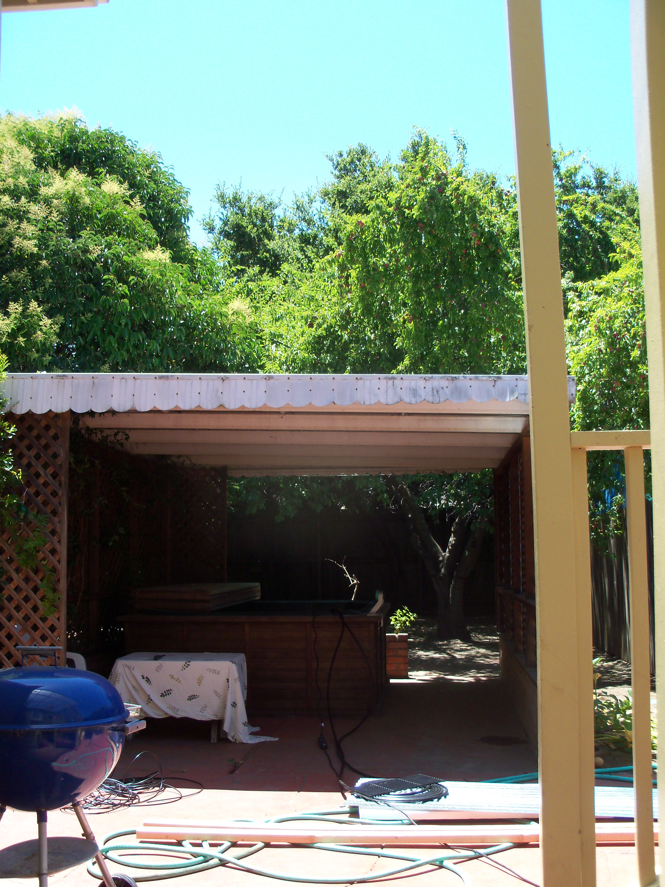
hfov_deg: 40.7
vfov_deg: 52.6
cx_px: 332
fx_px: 897
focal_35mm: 35
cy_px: 444
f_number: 3
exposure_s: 1/250
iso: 64
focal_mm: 6.3
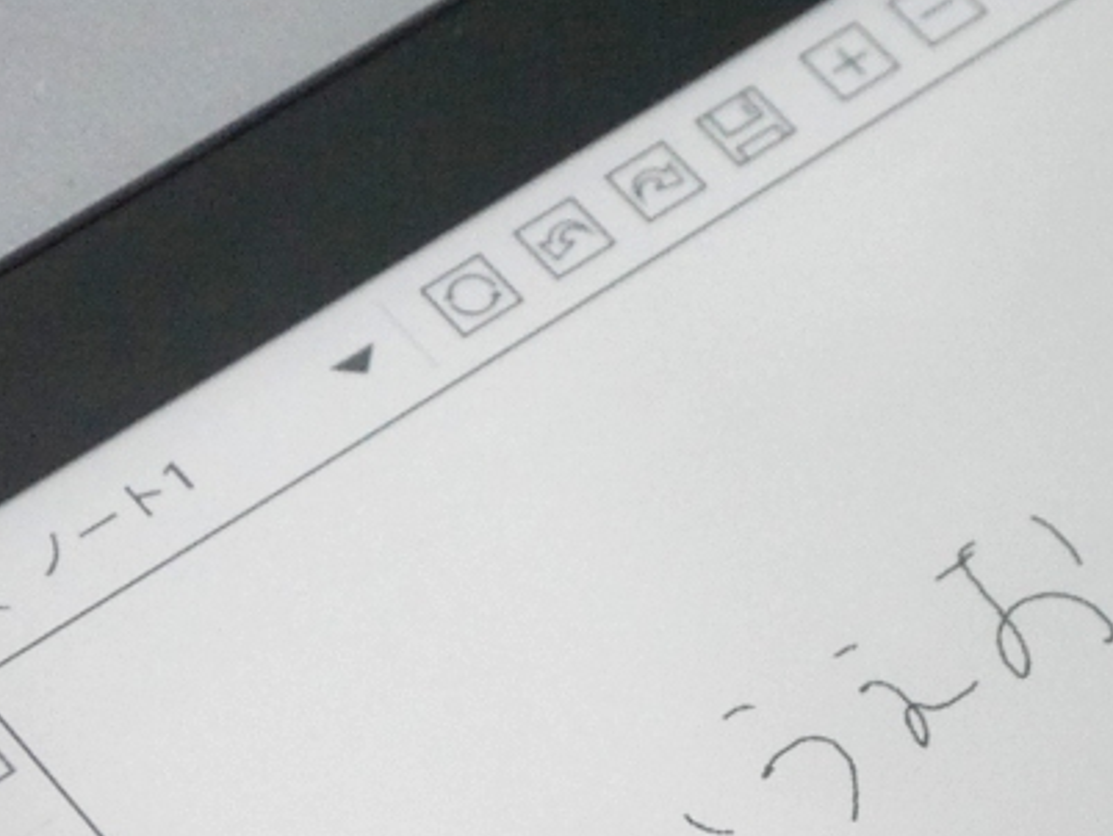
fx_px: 5373
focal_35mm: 167
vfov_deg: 8.9
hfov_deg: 11.8
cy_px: 543
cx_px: 842
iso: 2500
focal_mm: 42
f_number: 5.6
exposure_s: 1/80
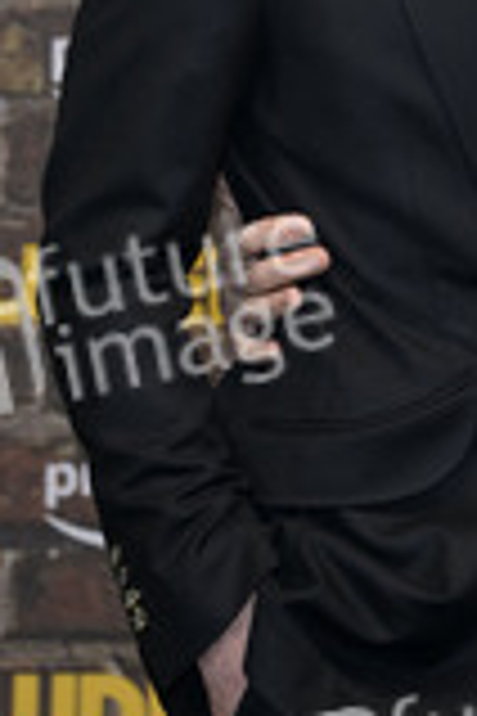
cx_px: 594
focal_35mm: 251
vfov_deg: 8.2
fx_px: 4988
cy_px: 99
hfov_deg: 5.4
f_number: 5.6
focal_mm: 100
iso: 500
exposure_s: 1/200
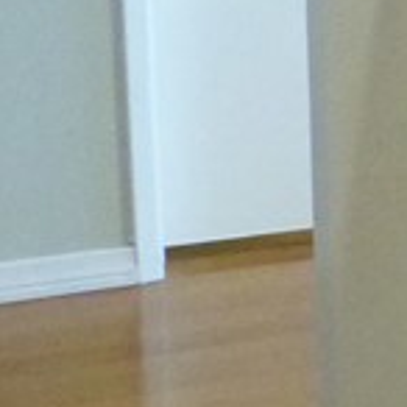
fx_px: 2062
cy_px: 11
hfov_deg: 8.5
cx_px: 1377
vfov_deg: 11.2
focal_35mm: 155
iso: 800
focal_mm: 4.3
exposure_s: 1/30
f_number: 3.3
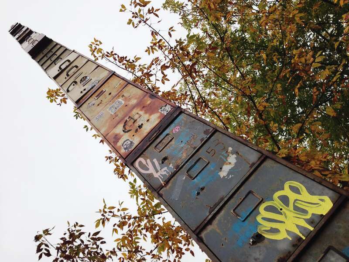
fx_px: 333
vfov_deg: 42.9
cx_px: 174
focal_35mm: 33
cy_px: 131
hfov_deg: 55.4
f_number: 2.4
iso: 50
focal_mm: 4.12
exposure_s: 1/475
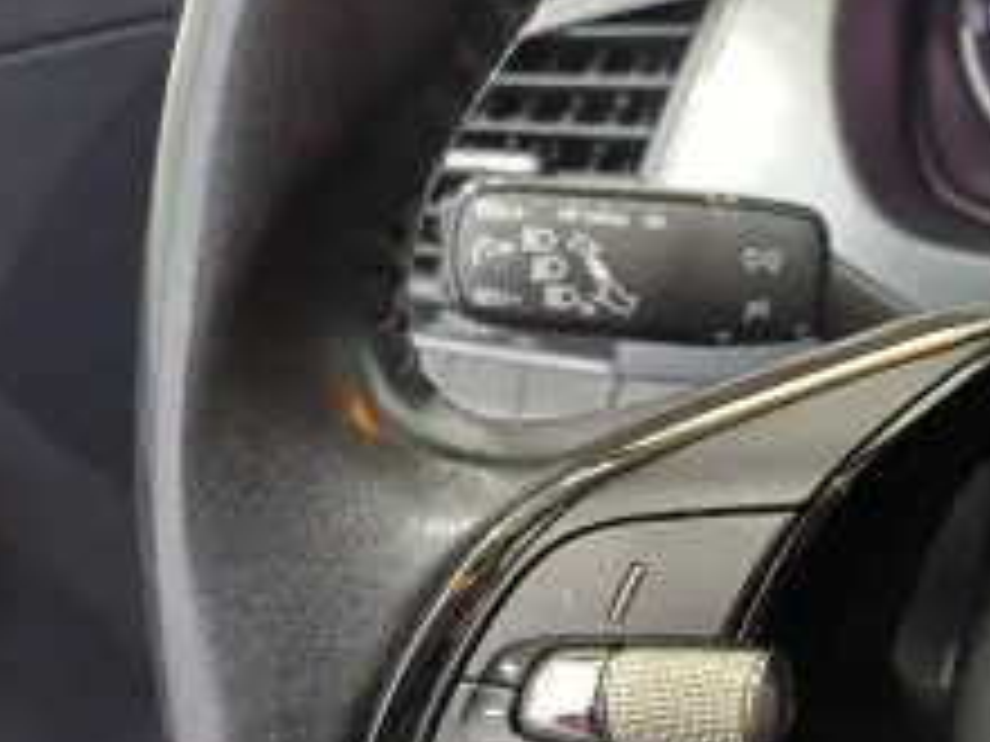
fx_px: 1173
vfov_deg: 34.7
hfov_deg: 44.9
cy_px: 513
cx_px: 684
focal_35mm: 41
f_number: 1.8
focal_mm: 4.65
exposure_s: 1/33.3
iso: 320
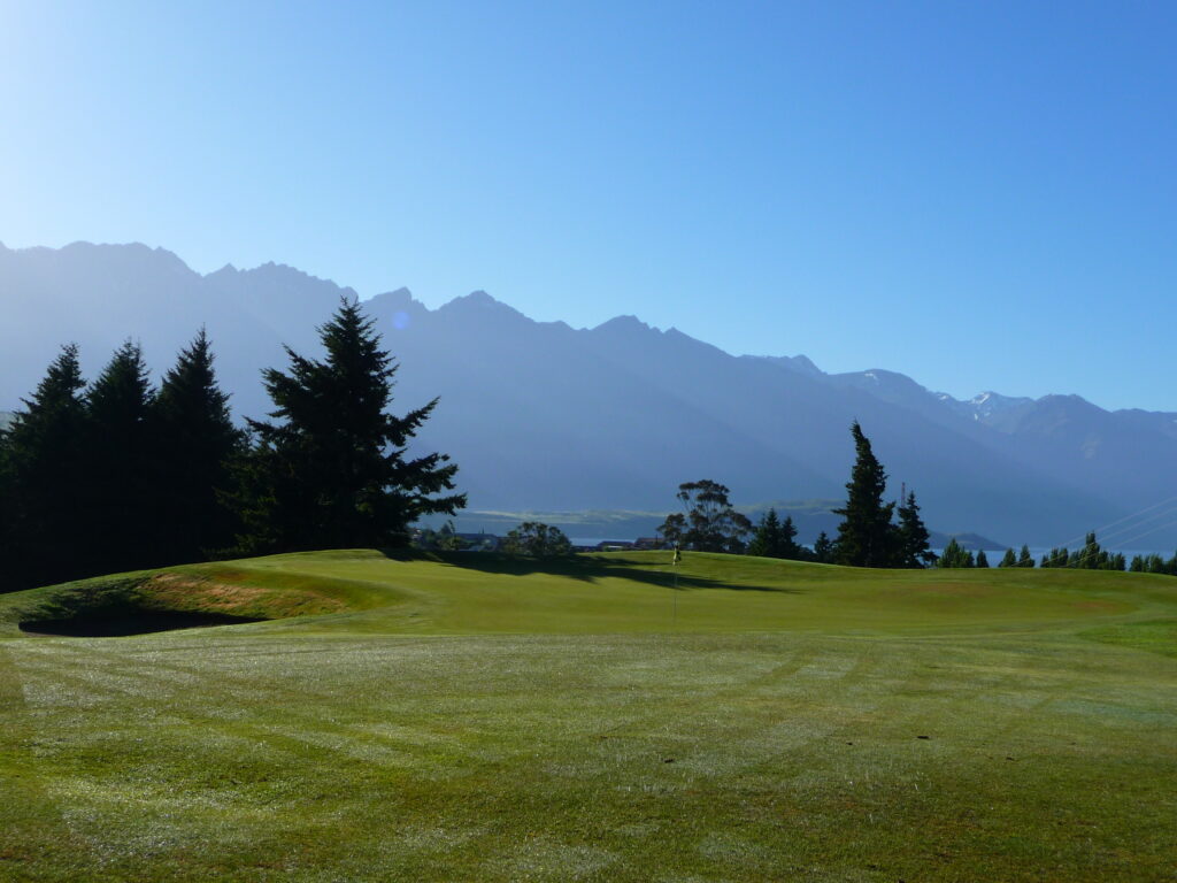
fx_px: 1632
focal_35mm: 48
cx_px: 588
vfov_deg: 30.3
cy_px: 442
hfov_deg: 39.7
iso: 100
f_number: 4.2
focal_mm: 8
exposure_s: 1/1300
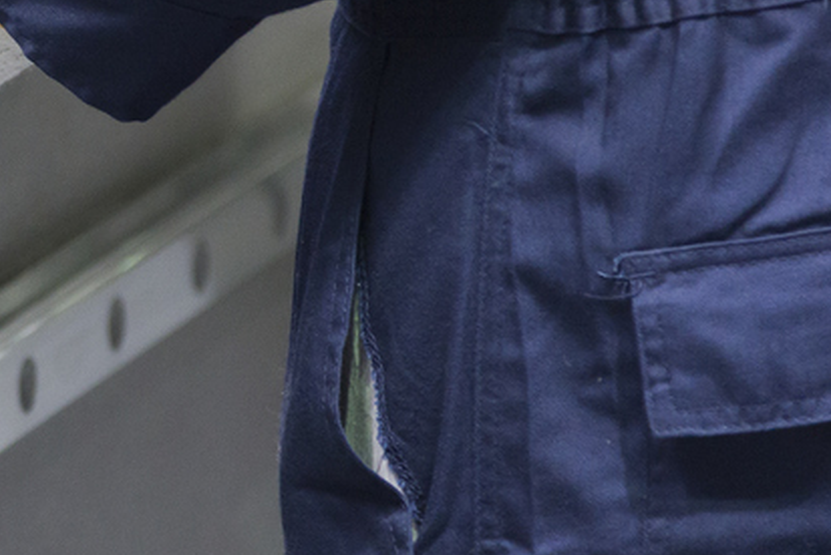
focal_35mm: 364
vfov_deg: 3.8
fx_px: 8408
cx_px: -427
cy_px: -153
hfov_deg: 5.6
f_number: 4
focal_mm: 120
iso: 2000
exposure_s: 1/160
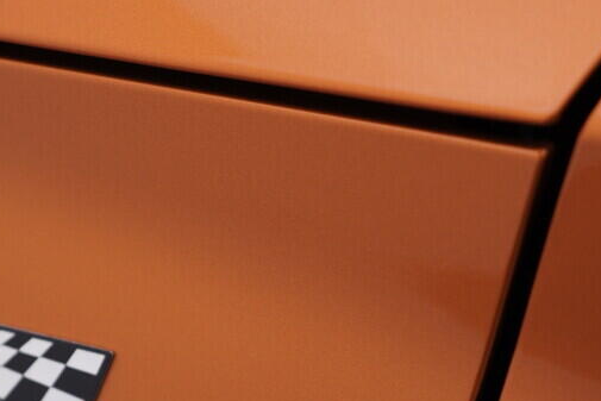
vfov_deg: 18.2
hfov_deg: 27.2
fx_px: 1219
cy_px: 405
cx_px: 133
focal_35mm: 73
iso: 125
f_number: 4
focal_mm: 24
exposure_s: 1/80
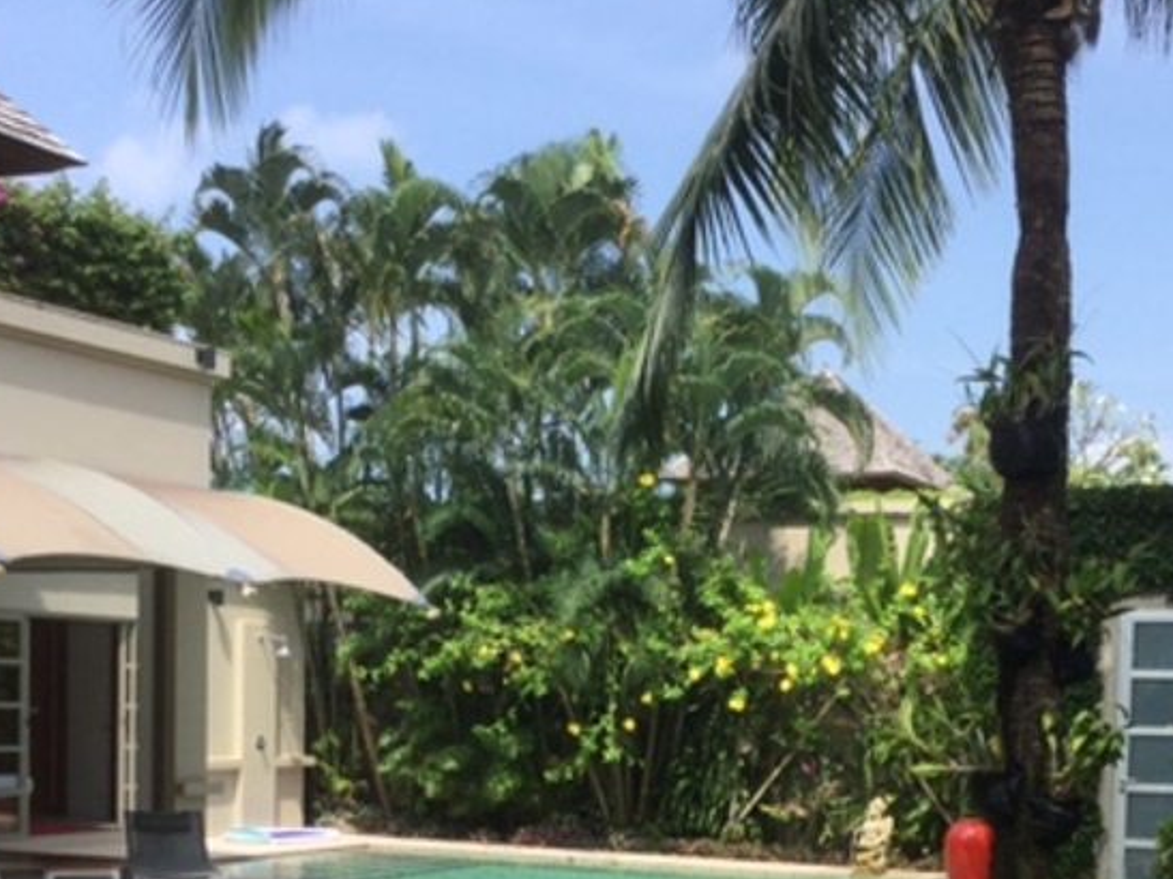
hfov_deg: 33.1
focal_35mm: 58
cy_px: 798
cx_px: 727
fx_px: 1965
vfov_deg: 24.5
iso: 25
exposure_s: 1/936
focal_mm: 3.3
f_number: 2.4
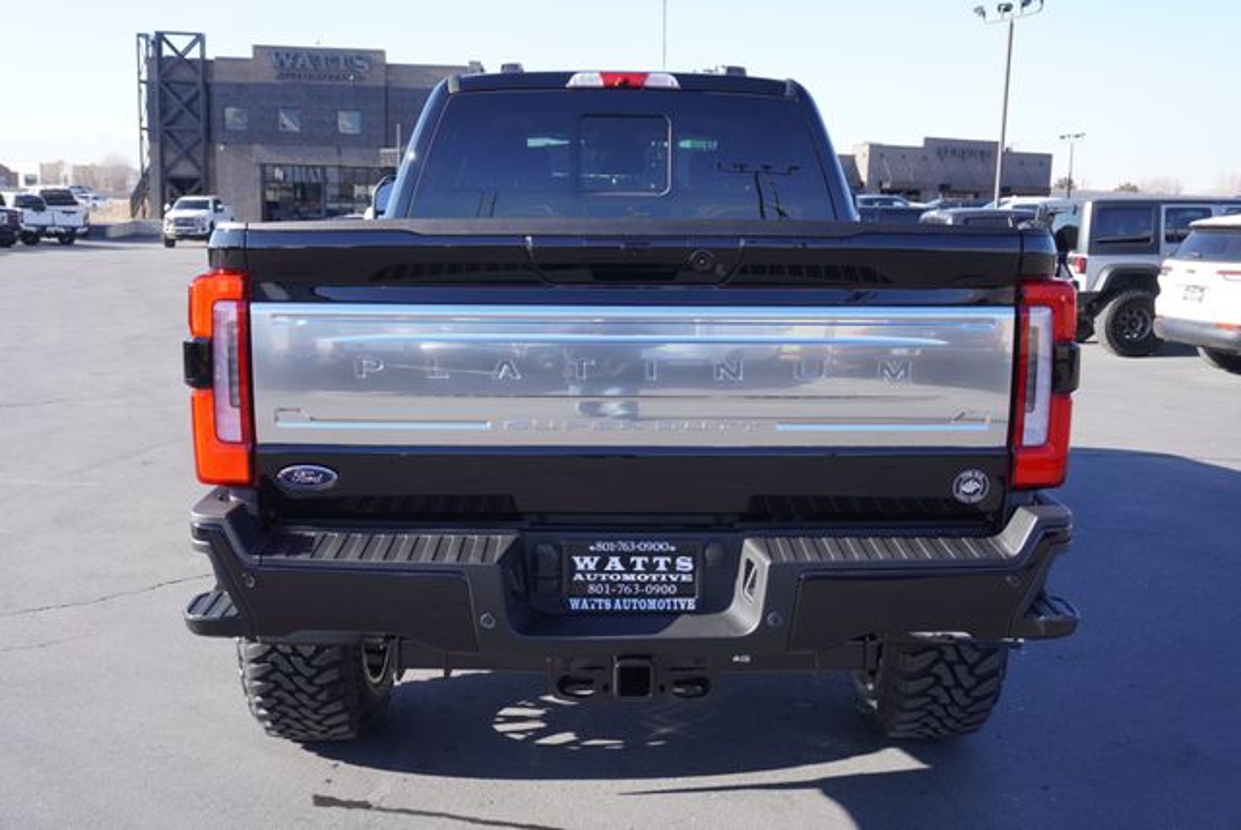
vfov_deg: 38.4
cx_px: 620
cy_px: 415
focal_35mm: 34
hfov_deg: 55.1
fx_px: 1190
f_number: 5.6
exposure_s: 1/125
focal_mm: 23
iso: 100
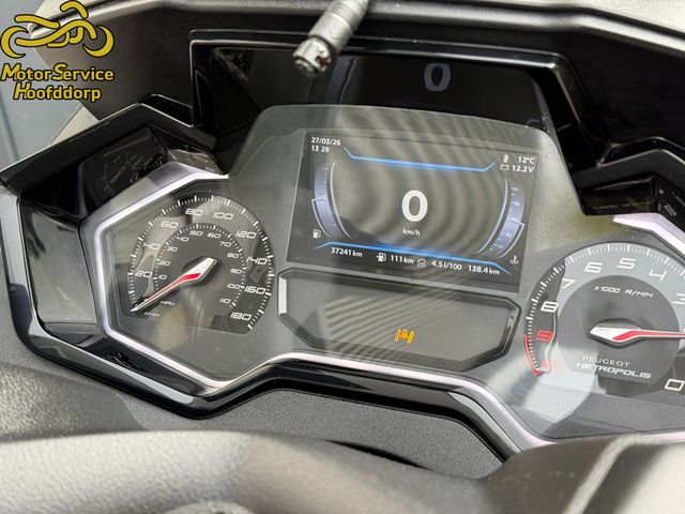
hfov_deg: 39.7
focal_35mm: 48
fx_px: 950
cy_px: 257
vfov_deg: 30.3
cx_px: 342
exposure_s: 1/340
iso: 64
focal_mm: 6.76
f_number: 1.78
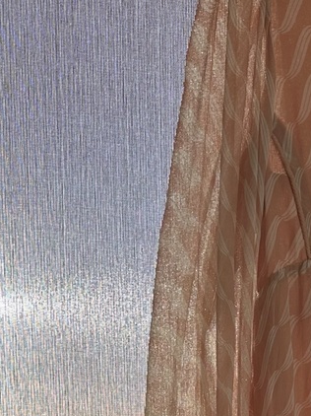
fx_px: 1091
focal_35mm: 91
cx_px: 425
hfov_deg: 15.3
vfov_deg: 19.4
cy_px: 583
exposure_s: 1/193
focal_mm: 6.86
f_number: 1.78
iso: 80
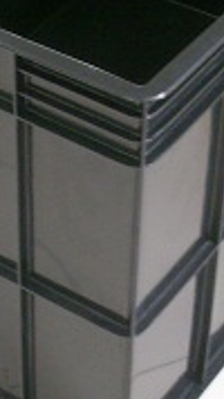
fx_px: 1258
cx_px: 54
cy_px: 101
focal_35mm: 119
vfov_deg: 17.9
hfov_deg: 10.2
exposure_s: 1/20
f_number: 3
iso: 200
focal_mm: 6.3
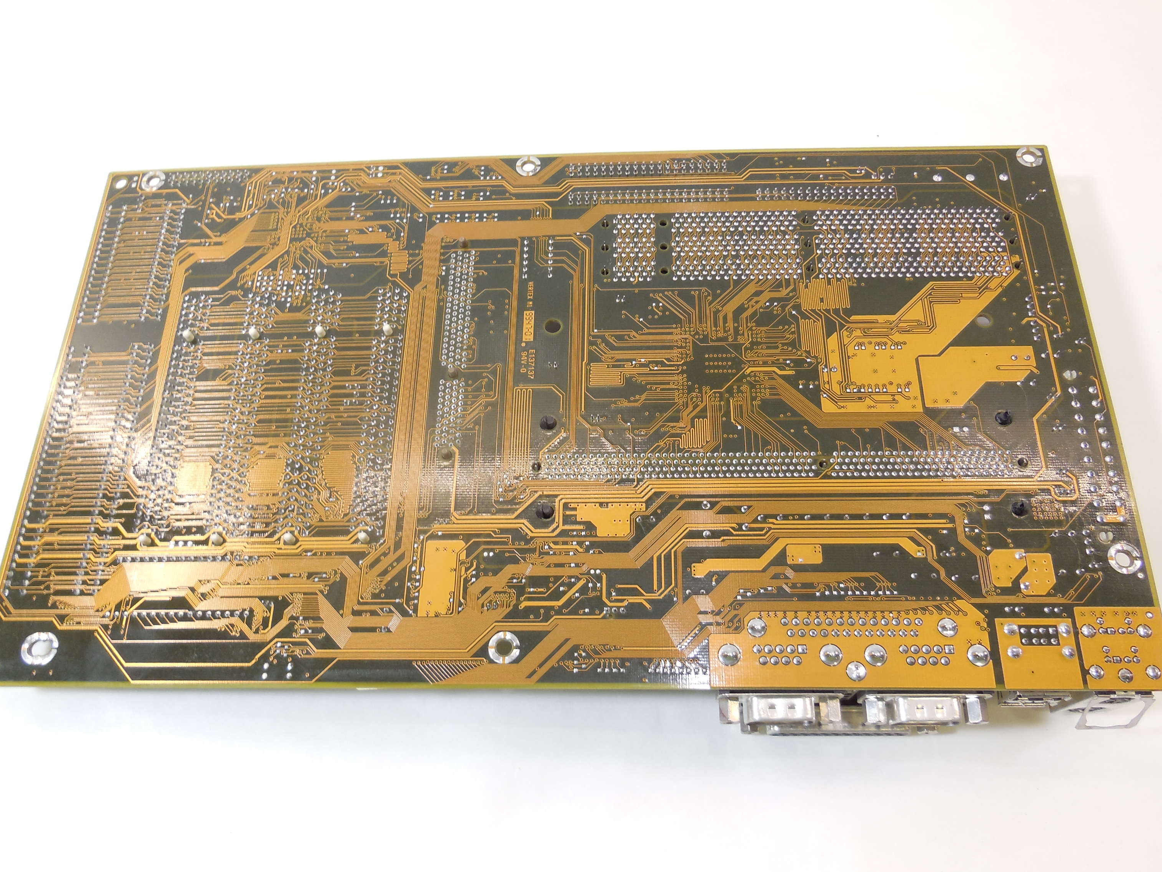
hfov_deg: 65.3
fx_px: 906
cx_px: 590
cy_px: 464
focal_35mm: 27
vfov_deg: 51.3
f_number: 3.1
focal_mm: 4.5
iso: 125
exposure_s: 1/30
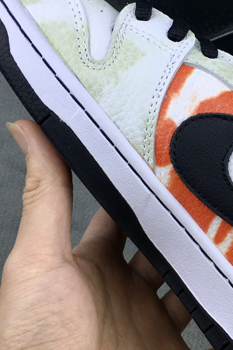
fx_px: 640
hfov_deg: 20.2
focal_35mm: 66
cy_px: 143
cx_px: 215
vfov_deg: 30.4
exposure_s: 1/100
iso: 32
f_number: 2.2
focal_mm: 4.15
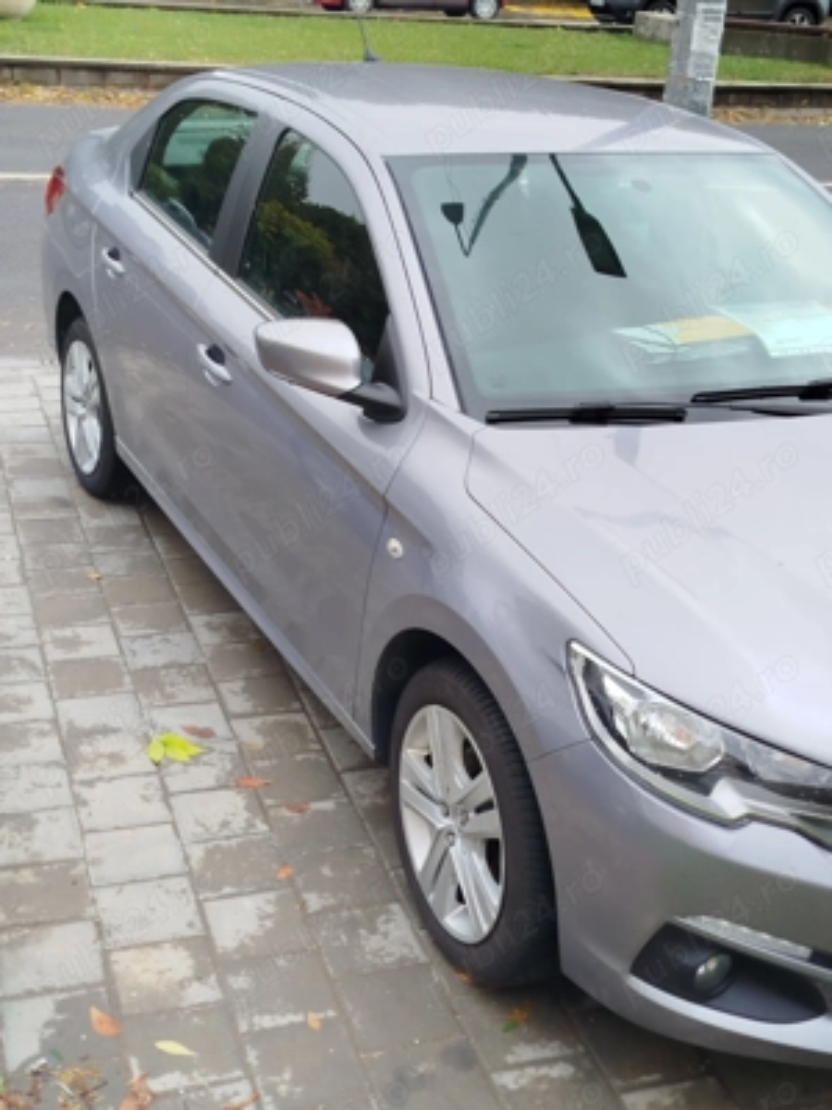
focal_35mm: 45
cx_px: 416
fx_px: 1442
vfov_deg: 42.1
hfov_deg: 32.2
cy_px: 555
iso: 50
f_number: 1.7
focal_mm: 5.31
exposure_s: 1/160
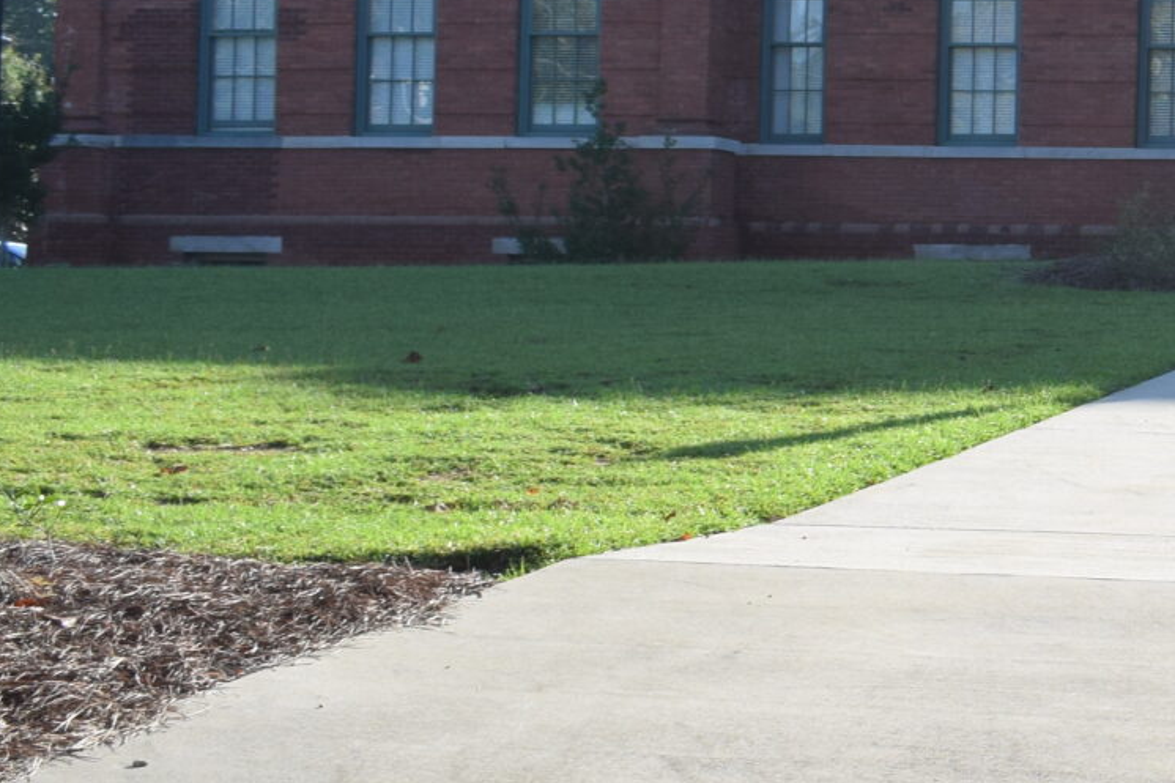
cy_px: 187
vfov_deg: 13.2
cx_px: 1805
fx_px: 3361
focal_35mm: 103
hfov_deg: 17.6
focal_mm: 20
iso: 250
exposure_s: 1/320
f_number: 9
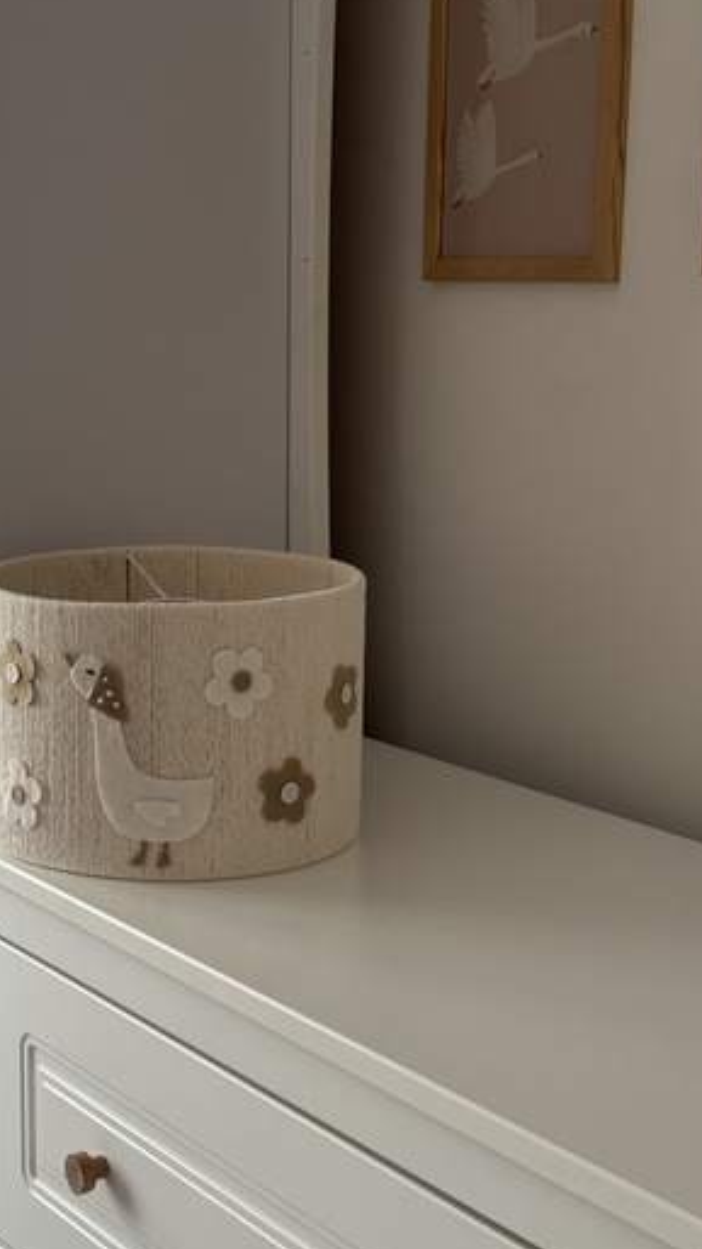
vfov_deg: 34.3
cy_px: 556
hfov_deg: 19.6
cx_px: 187
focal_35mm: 61
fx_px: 2019
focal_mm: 6.76
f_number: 1.78
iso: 125
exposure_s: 1/60
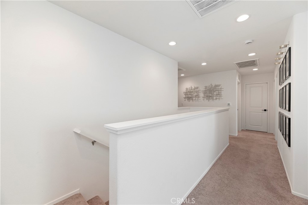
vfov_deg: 81.1
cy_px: 102
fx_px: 120
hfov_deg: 104.3
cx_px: 154
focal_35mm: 14
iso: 500
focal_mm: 14
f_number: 10
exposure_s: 1/25
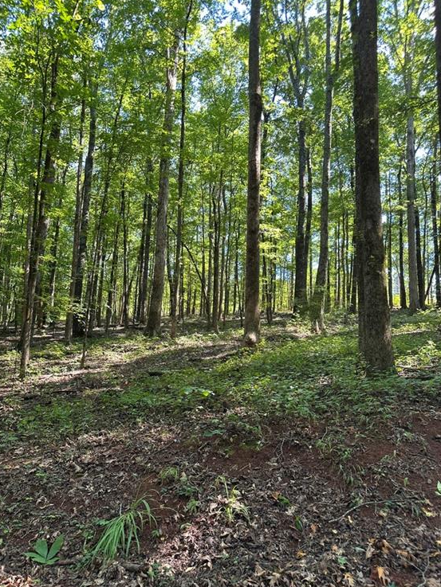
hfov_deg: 54.9
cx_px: 213
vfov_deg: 69.4
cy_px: 299
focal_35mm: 25
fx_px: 425
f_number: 1.78
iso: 80
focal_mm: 6.86
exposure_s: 1/121
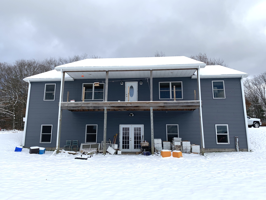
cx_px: 133
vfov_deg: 53.1
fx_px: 200
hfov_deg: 67.3
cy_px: 100
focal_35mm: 26
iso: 25
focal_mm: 4.25
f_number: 1.8
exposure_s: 1/2421
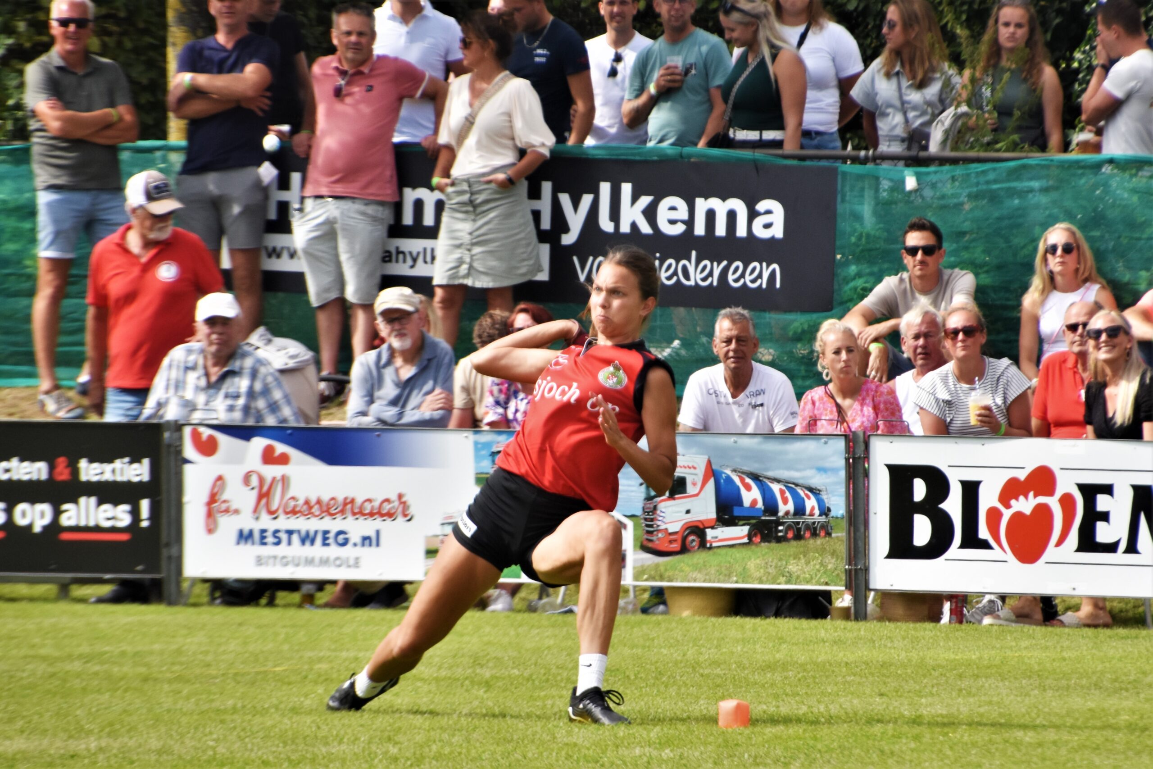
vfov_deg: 3.4
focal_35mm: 405
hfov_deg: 5.1
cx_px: 576
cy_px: 384
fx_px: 12971
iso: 400
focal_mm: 270
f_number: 6.3
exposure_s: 1/1250
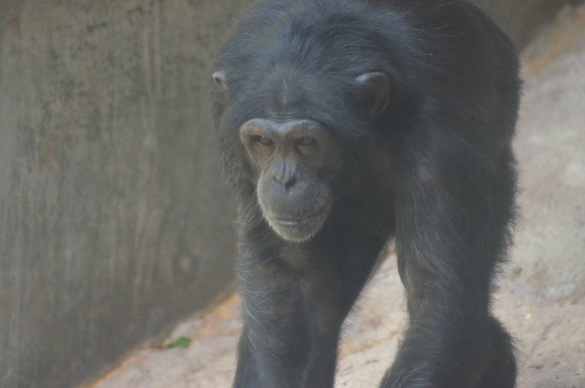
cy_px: 194
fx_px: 5838
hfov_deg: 5.7
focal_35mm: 360
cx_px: 292
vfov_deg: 3.8
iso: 3200
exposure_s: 1/500
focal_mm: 240
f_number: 5
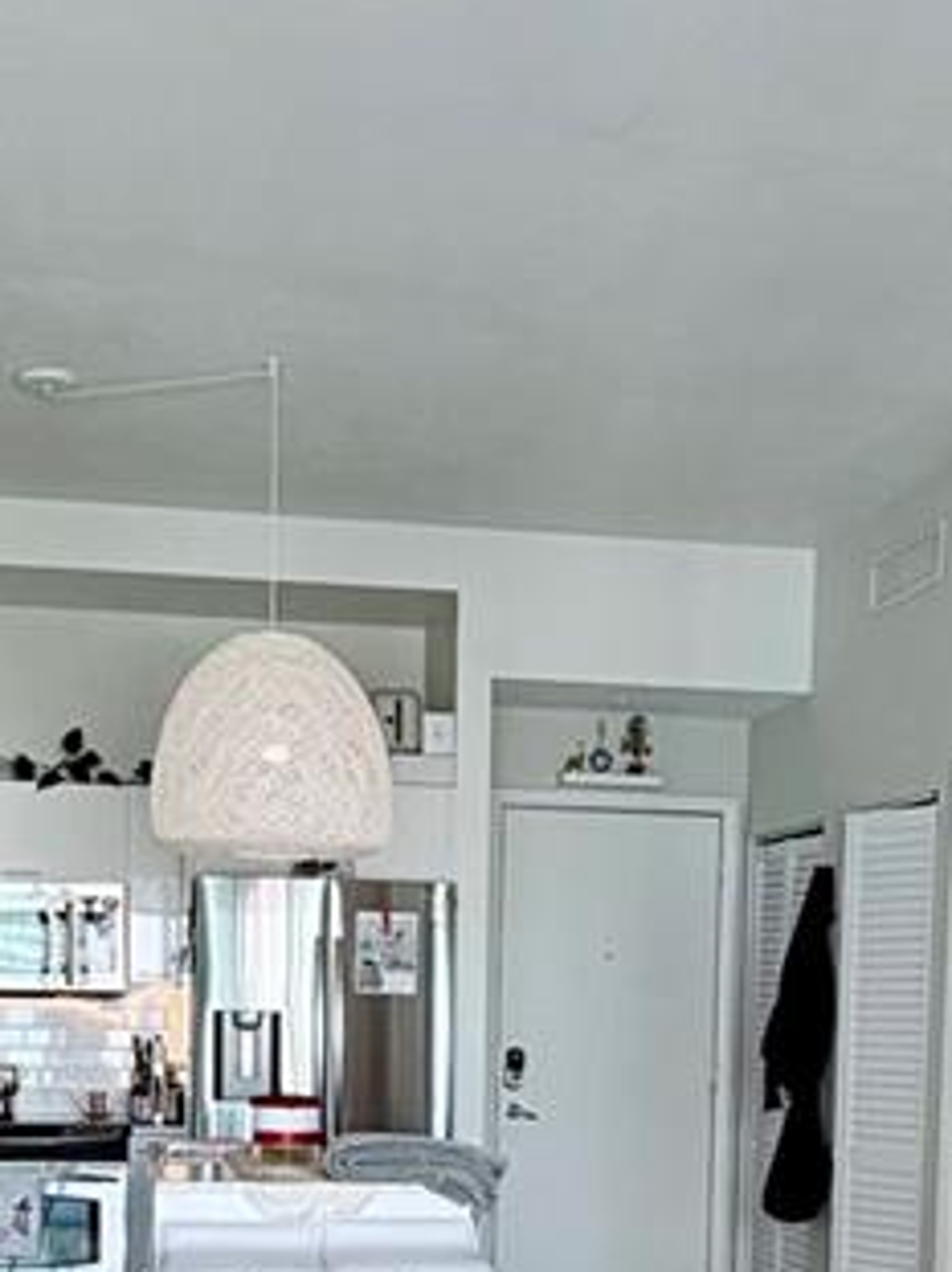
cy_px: 1194
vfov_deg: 33.3
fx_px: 1981
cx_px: 466
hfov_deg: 27.0
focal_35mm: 54
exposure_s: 1/120
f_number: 2.2
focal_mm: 2.22
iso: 100
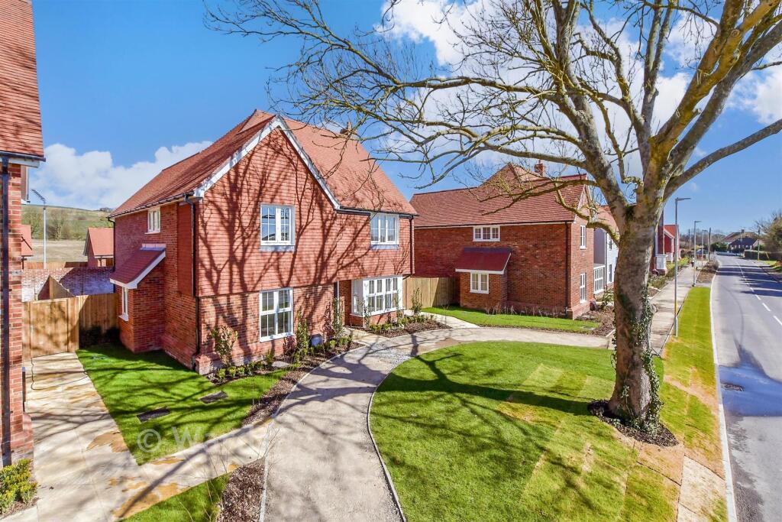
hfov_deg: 100.4
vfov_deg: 77.3
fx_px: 326
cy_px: 261
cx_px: 391
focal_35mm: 15
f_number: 8
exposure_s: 1/1250
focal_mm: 10
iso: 400
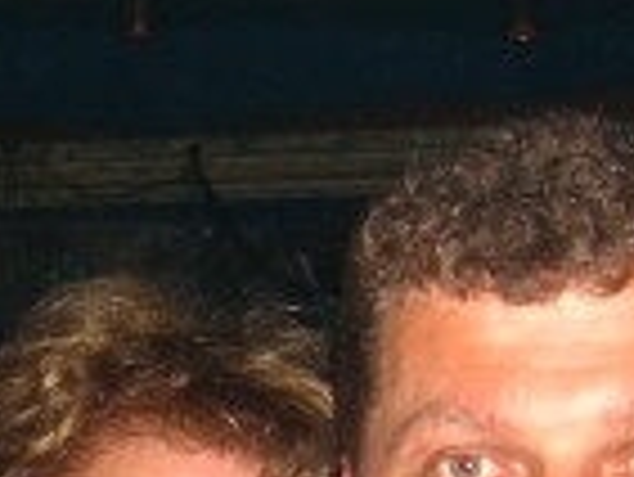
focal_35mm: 162
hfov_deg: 12.1
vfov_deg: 8.8
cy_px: 864
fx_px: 2970
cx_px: 121
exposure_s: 1/60
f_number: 2.8
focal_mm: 7.9
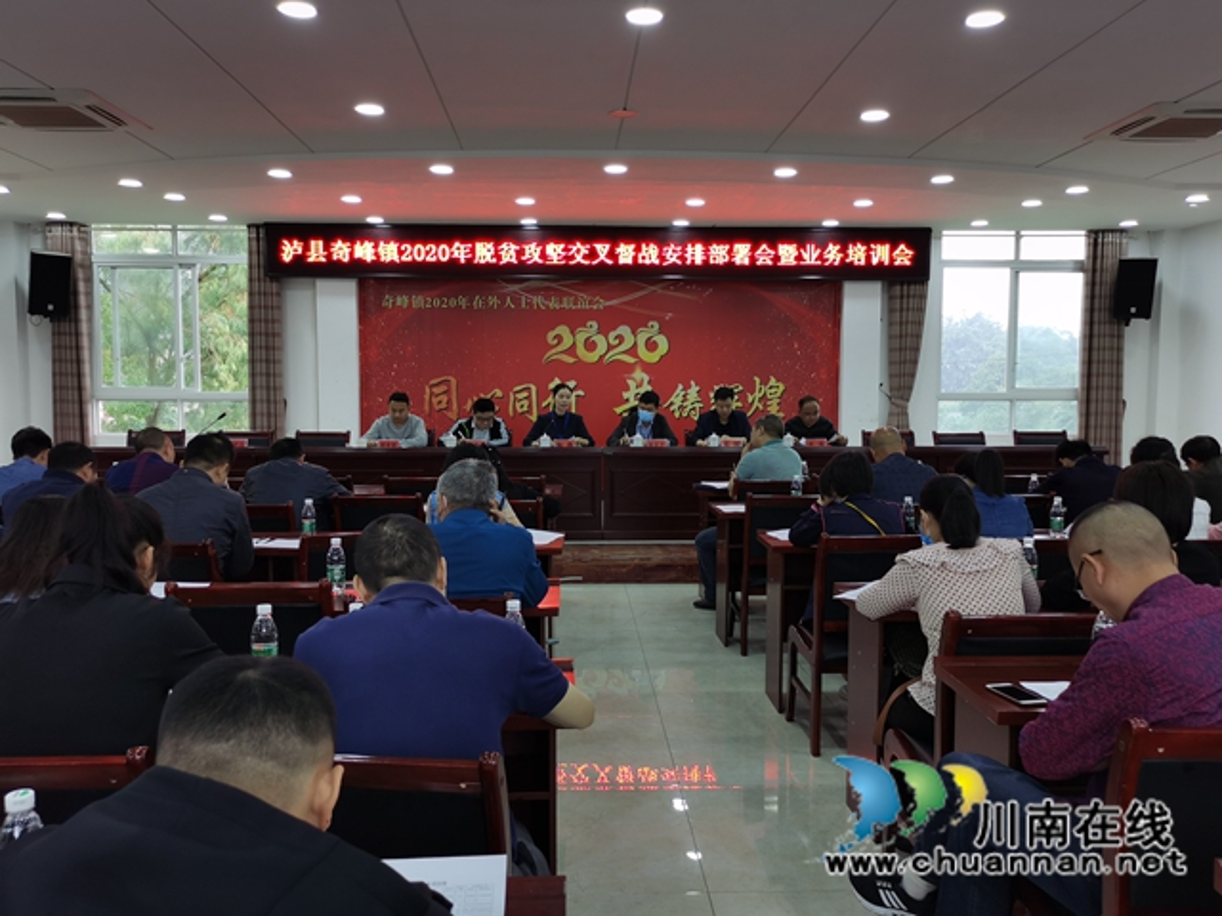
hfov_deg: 61.7
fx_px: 1024
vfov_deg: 48.2
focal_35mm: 29
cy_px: 458
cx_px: 611
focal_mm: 5.58
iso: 100
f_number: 1.8
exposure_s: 1/100
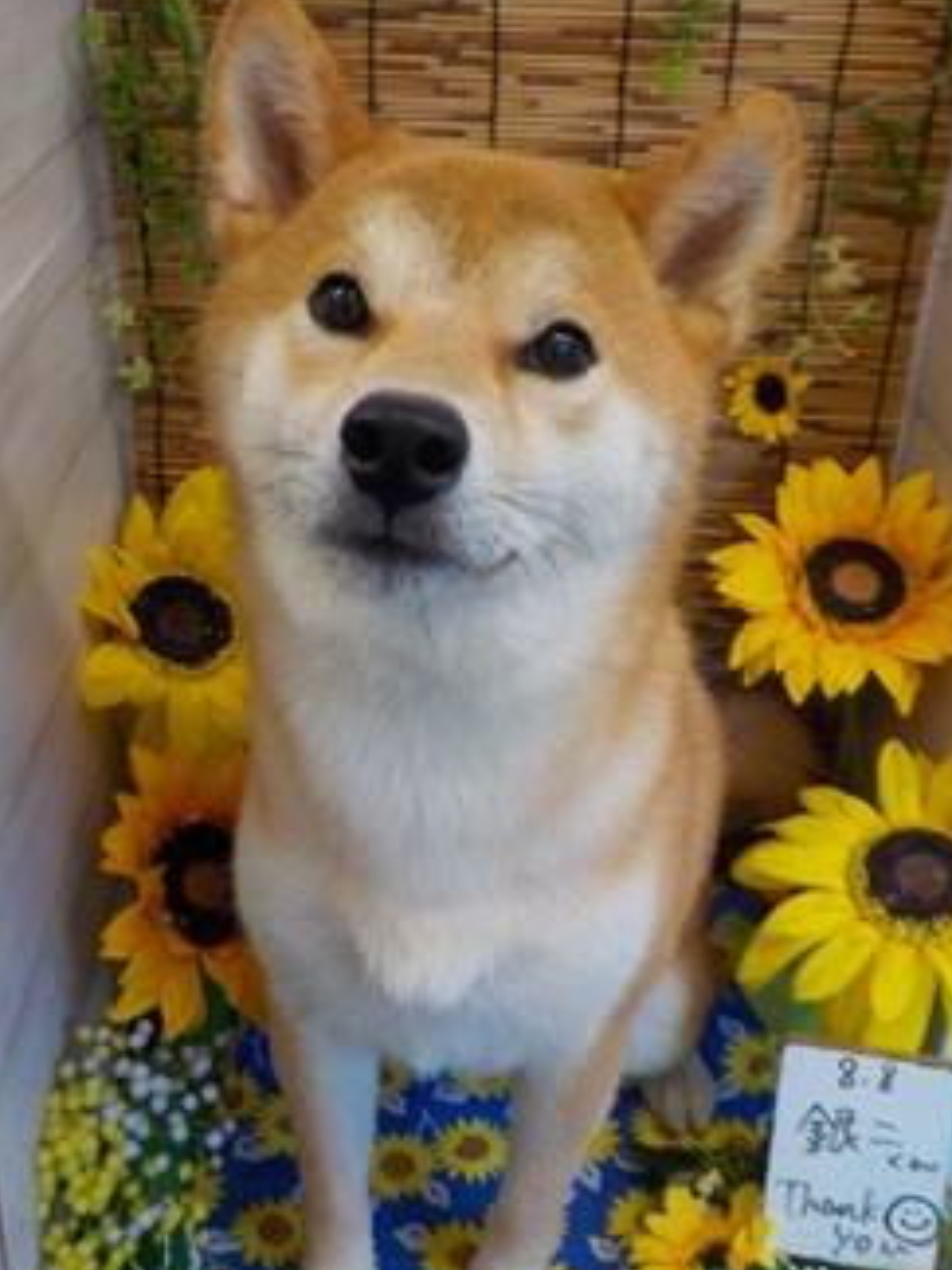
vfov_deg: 50.1
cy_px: 702
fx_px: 1357
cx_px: 517
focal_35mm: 37
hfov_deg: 38.6
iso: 125
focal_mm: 4.1
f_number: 3.3
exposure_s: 1/40
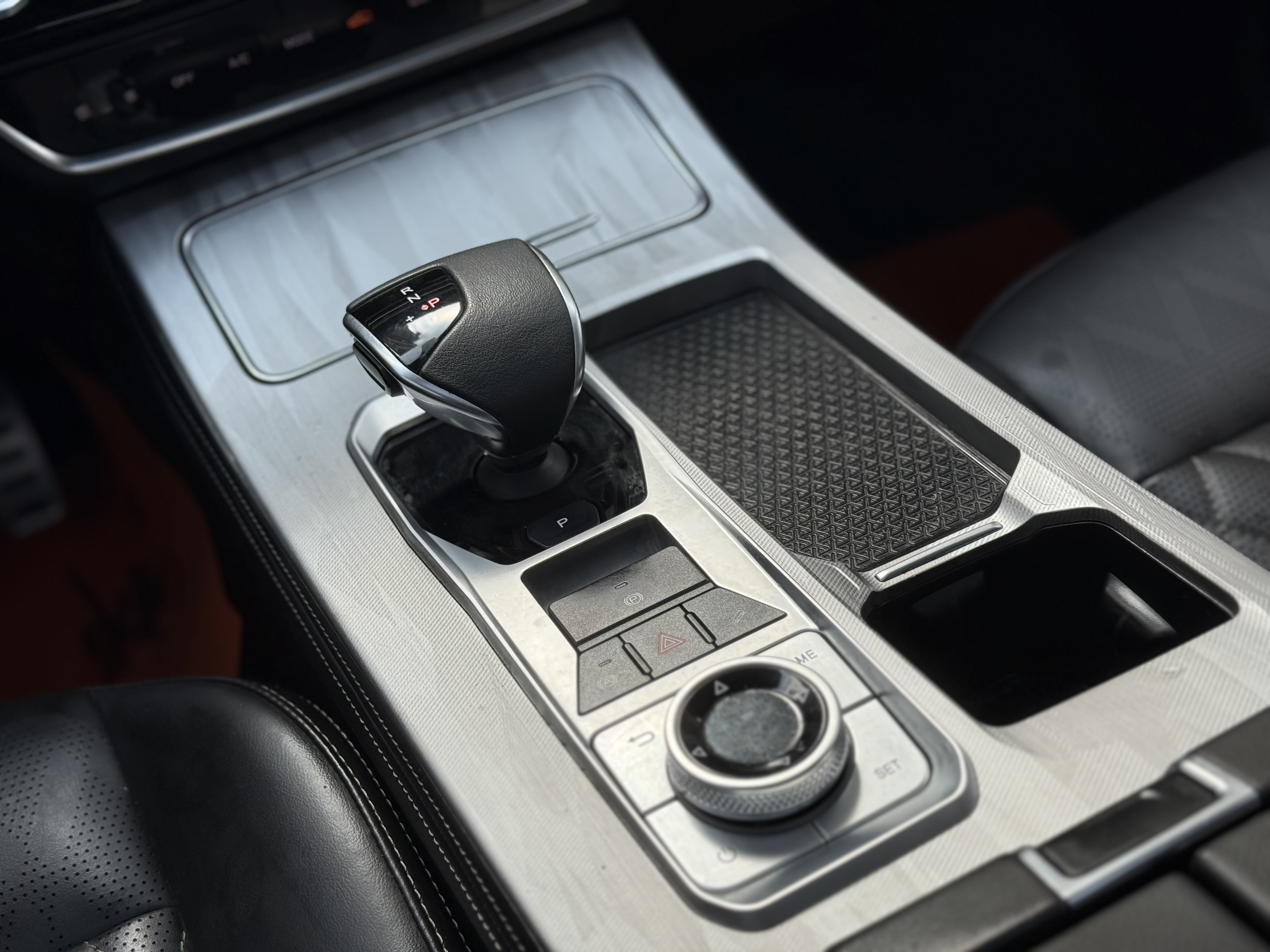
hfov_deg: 39.7
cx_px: 635
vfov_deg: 30.3
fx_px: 1761
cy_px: 476
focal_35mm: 48
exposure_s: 1/625
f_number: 1.78
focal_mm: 6.76
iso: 64
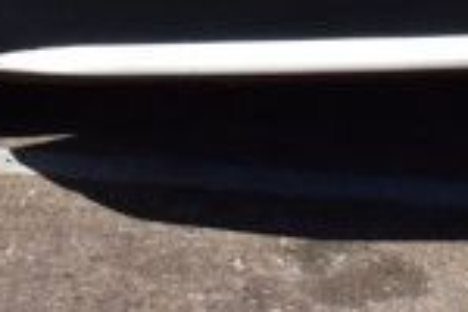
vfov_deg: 4.7
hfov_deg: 7.4
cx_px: 502
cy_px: -739
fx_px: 3593
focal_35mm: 276
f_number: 11
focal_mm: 27
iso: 280
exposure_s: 1/500
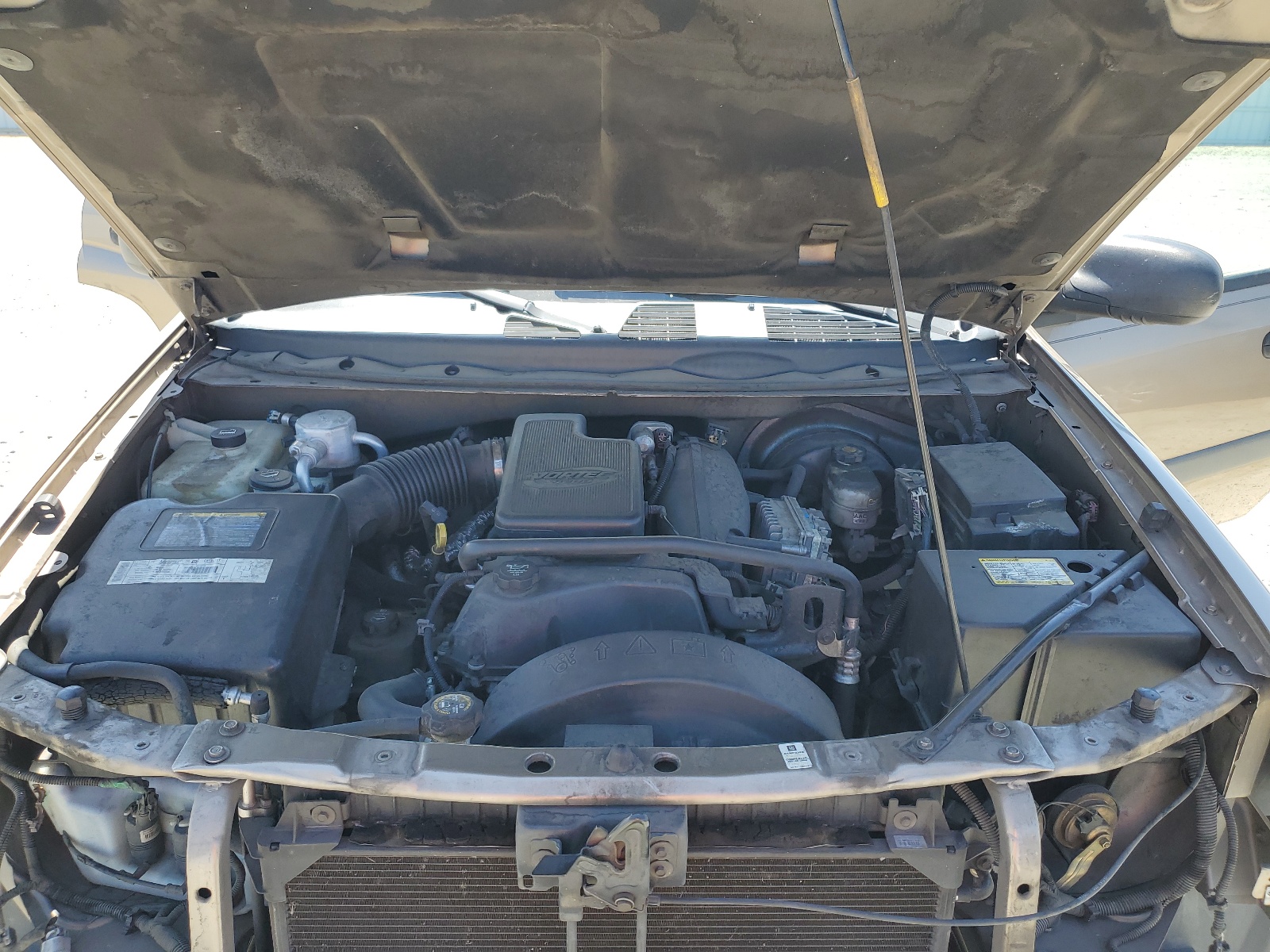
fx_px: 954
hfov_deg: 67.3
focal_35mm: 26
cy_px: 476
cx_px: 635
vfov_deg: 53.1
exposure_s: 1/588
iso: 50
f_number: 1.5
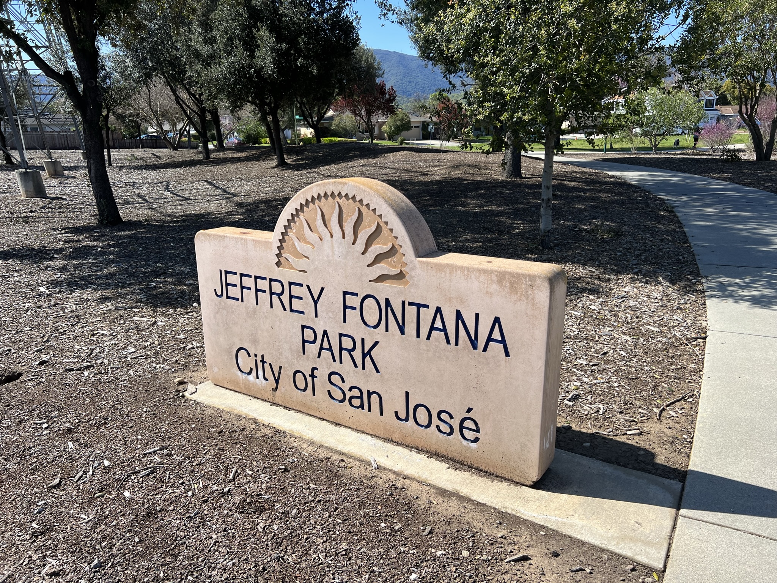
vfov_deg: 53.1
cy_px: 292
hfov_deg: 67.3
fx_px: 584
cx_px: 388
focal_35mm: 26
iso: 50
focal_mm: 5.7
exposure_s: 1/2994
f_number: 1.5
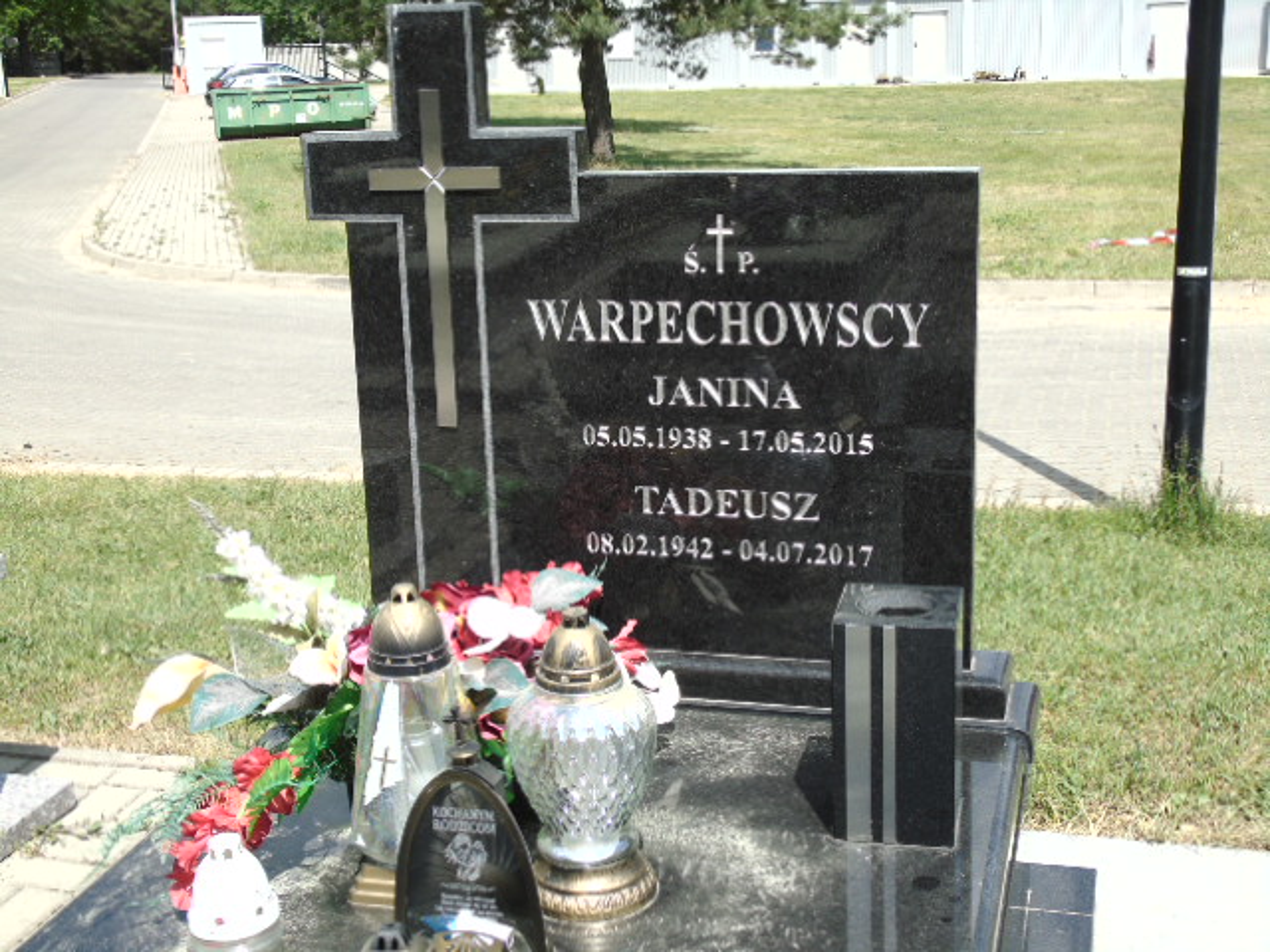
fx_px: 1688
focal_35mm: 46
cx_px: 635
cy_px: 476
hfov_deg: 41.2
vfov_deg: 31.5
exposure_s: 1/640
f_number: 4.1
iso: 80
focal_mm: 8.2
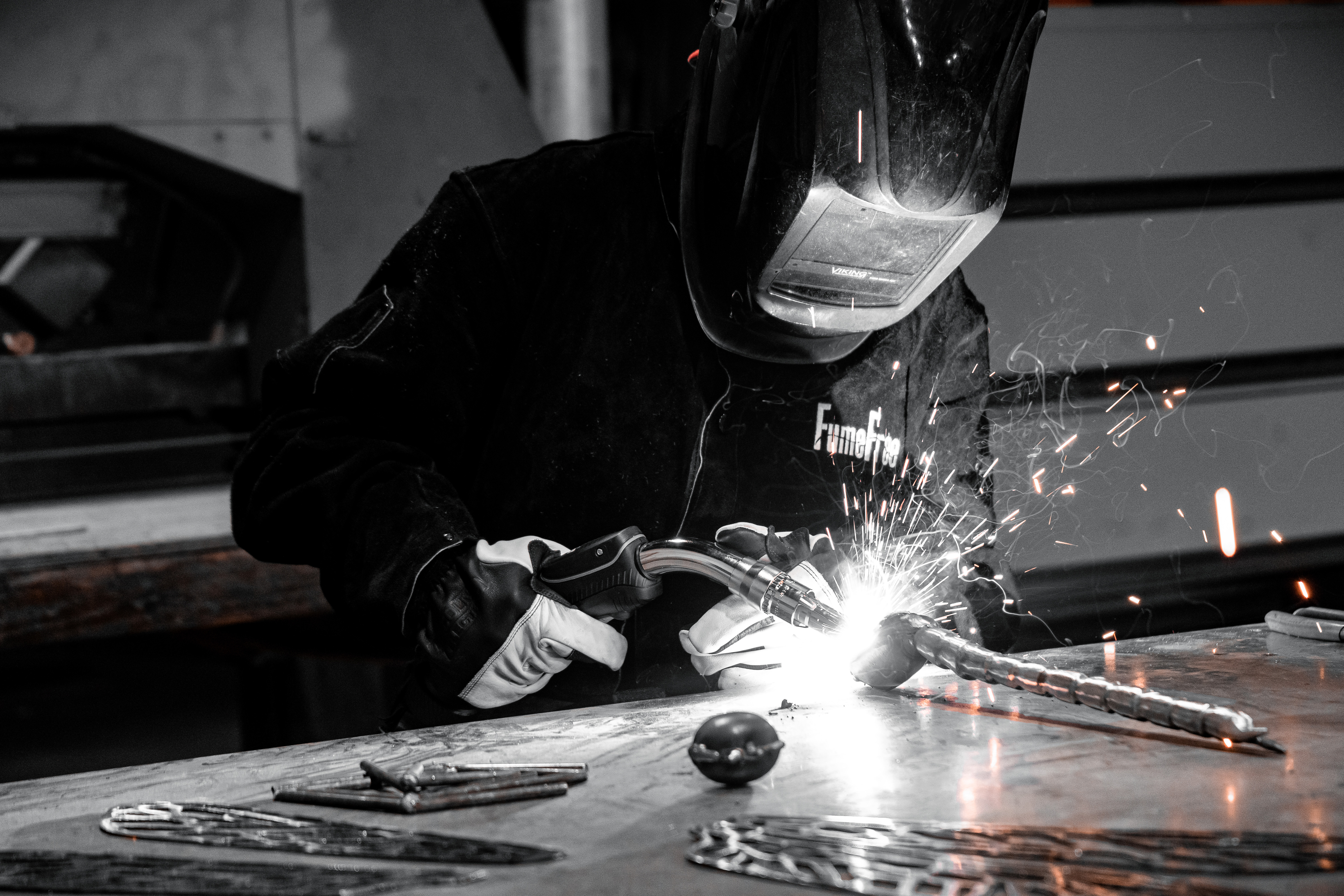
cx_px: 672
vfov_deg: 19.5
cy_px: 448
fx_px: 2613
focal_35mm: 70
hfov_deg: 28.8
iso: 2500
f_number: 5.6
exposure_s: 1/160
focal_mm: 70
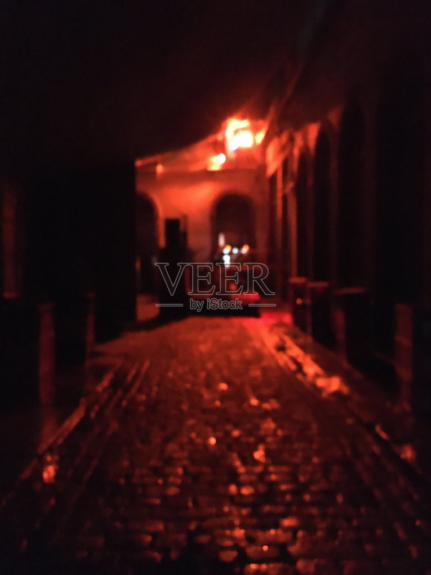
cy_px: 288
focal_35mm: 29
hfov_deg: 48.2
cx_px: 216
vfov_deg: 61.7
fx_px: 481
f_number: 2.2
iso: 2000
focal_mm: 4.15
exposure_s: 1/15
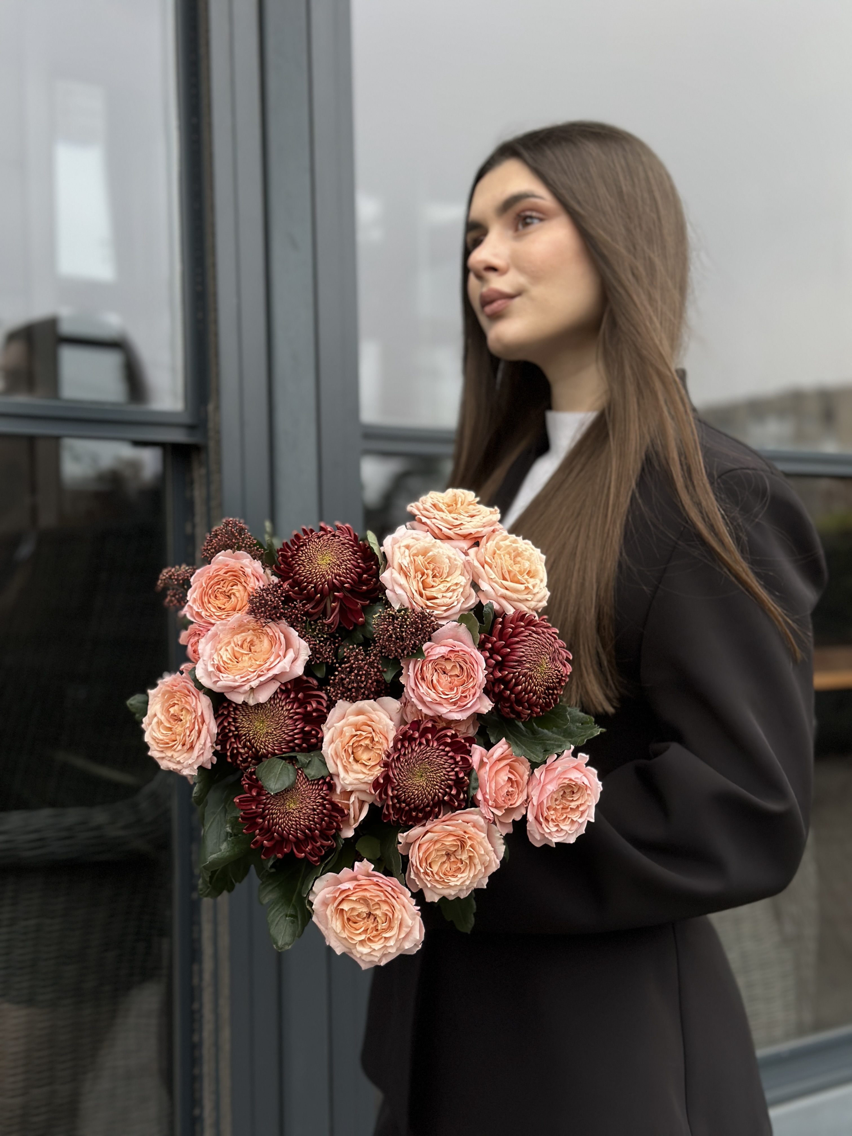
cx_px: 426
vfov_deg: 39.7
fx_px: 1575
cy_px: 568
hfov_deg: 30.3
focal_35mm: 48
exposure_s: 1/612
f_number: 1.78
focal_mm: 6.86
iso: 80
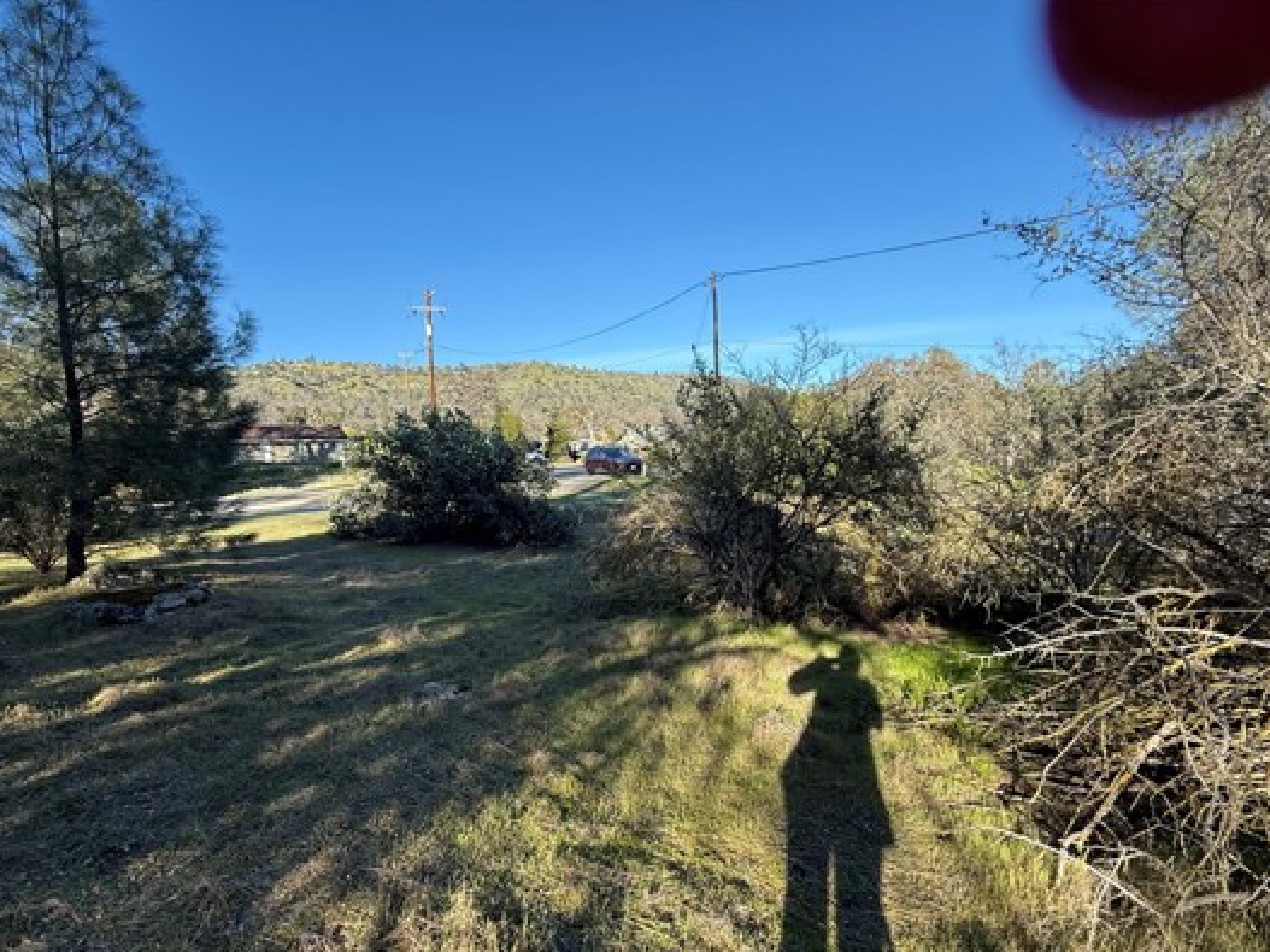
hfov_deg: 90.3
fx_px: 624
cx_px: 533
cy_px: 571
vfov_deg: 73.9
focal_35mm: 17
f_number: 2.2
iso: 64
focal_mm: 2.22
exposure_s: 1/569
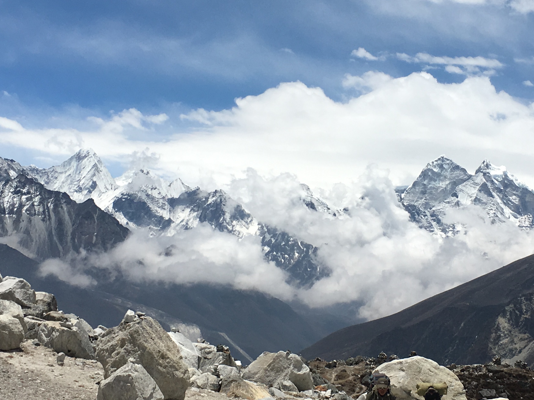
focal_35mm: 67
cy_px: 187
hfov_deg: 28.9
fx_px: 1034
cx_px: 323
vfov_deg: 21.9
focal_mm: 4.15
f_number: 2.2
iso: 25
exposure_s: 1/4049
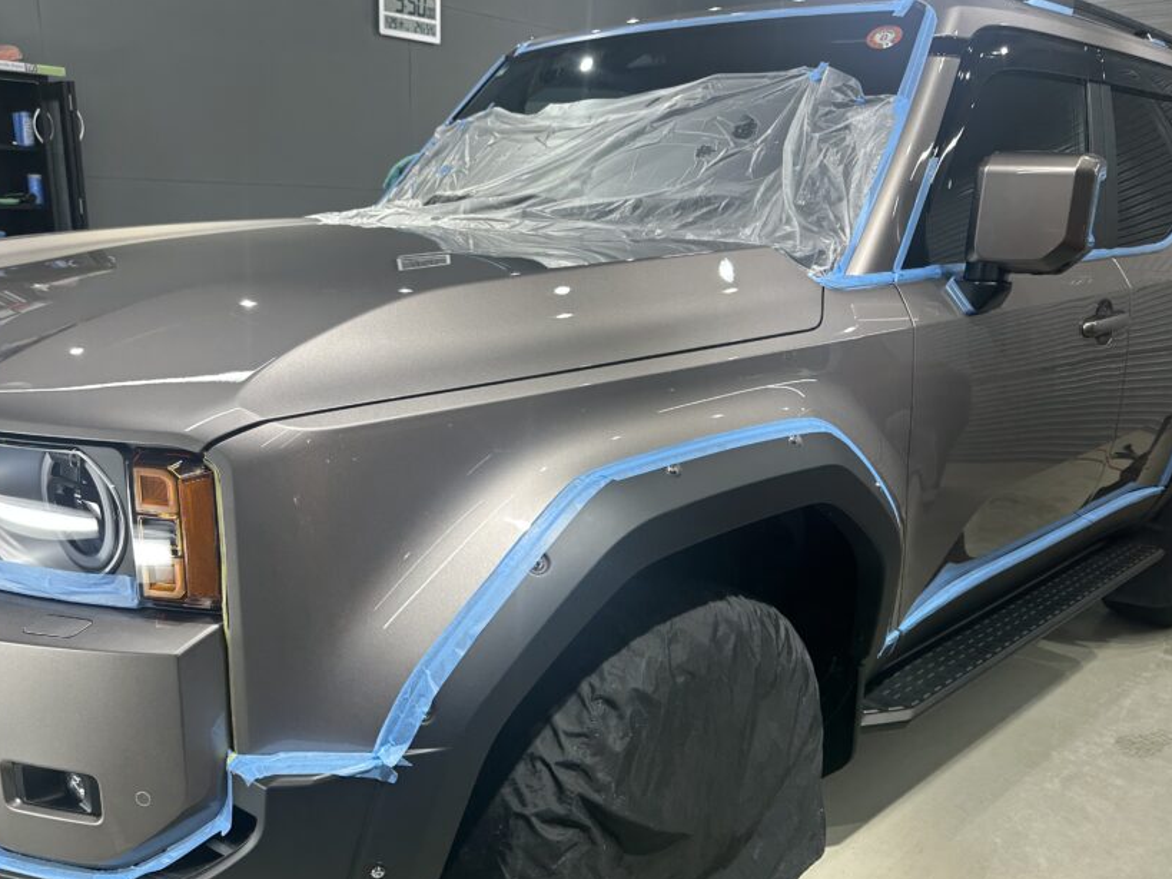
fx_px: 1016
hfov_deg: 59.9
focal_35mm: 30
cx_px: 557
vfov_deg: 46.6
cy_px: 521
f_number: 1.78
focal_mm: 6.86
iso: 80
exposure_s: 1/120
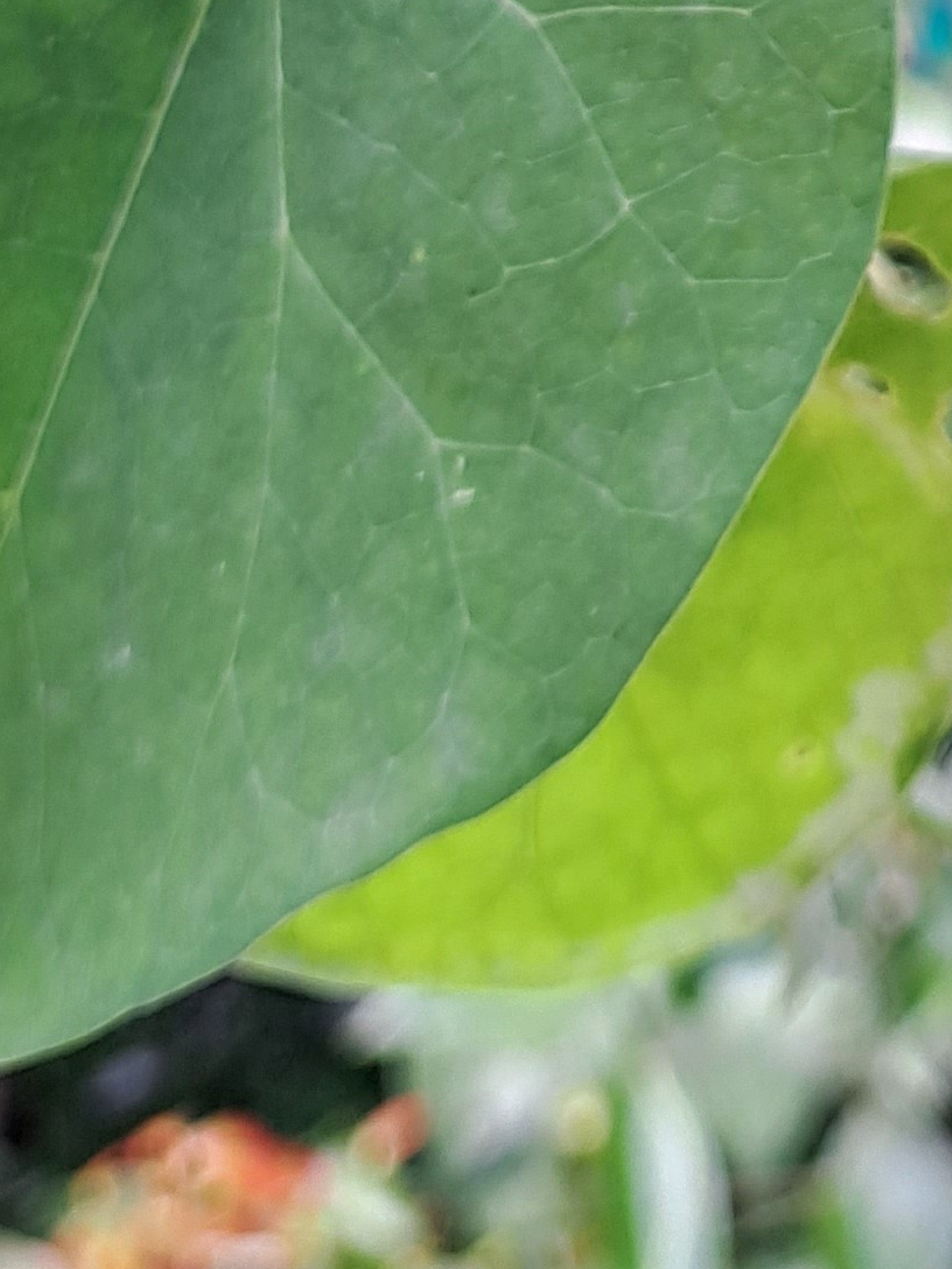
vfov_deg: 17.1
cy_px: -710
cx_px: 1154
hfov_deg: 14.1
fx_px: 3740
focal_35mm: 102
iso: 50
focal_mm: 5.23
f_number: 1.8
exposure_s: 1/50
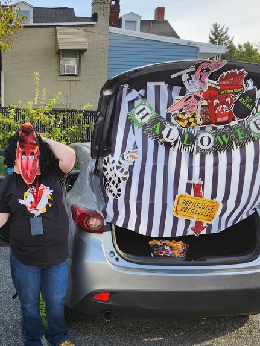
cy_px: 202
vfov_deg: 45.6
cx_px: 78
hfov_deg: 34.7
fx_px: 410
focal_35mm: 41
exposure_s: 1/719
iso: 20
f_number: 1.8
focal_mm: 5.4
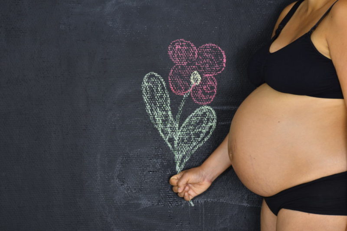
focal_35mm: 135
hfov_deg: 15.2
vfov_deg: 10.2
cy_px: 116
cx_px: 174
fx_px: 1301
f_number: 14
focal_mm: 135
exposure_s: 1/160
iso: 100
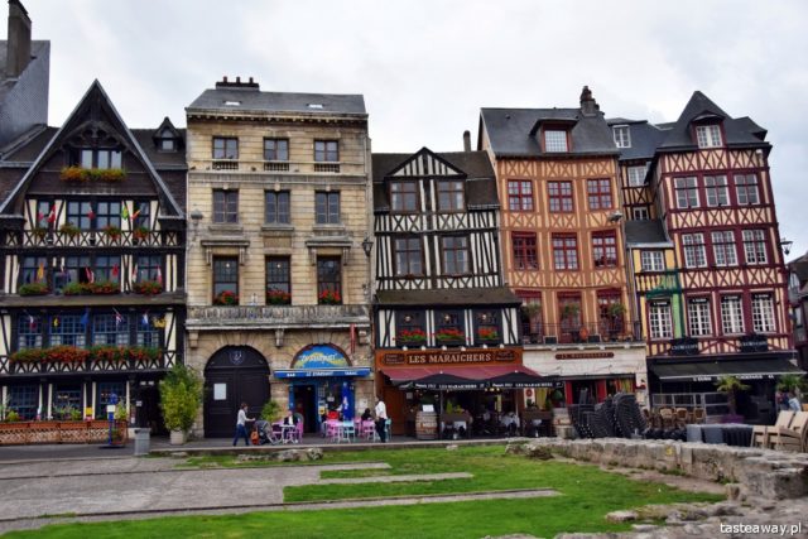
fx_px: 808
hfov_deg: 53.1
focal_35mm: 36
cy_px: 270
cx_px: 404
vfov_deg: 36.9
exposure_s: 1/3200
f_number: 4.5
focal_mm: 24
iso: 640
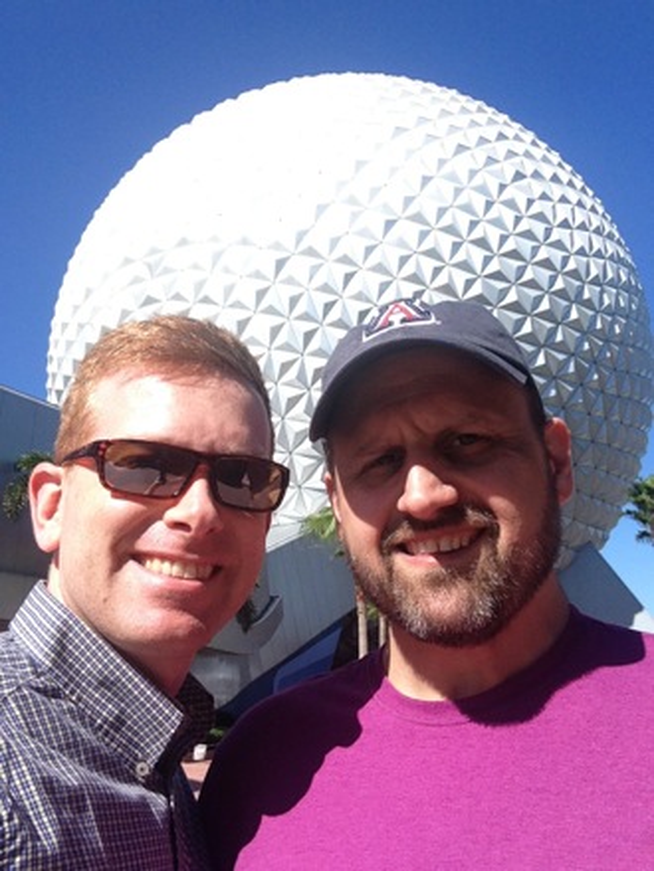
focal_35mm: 35
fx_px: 882
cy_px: 436
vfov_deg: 52.6
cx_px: 327
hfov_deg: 40.7
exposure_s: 1/1035
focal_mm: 2.18
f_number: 2.4
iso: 32
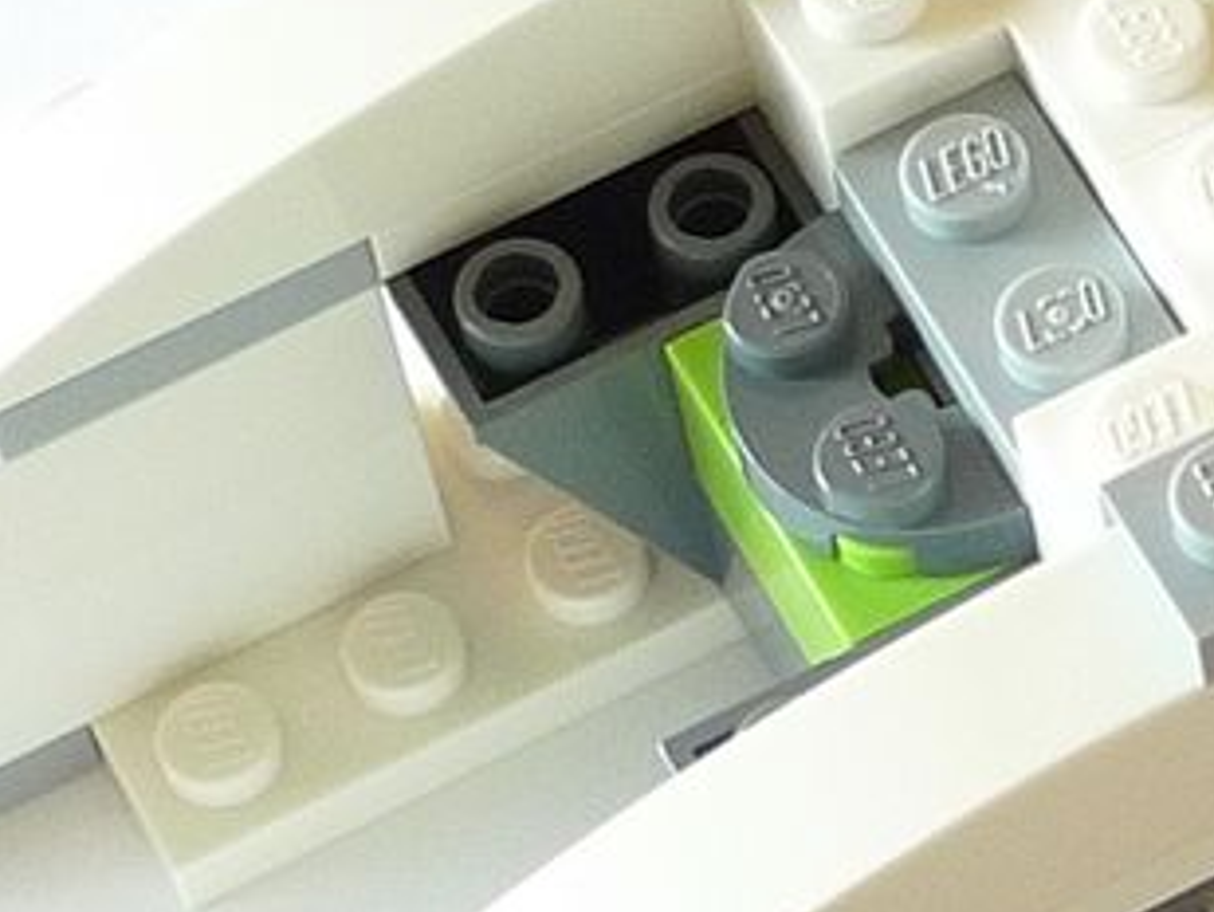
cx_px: 2691
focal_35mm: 283
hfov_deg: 6.7
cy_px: -197
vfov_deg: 5.2
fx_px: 9929
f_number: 3.2
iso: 200
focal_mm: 10.2
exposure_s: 1/15
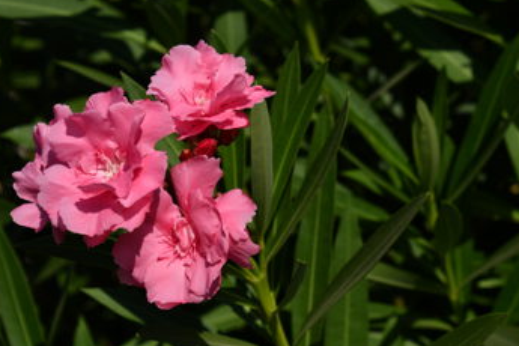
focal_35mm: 101
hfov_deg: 20.2
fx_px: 1456
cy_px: 169
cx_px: 278
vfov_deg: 13.6
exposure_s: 1/1250
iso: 100
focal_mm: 58
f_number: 6.3
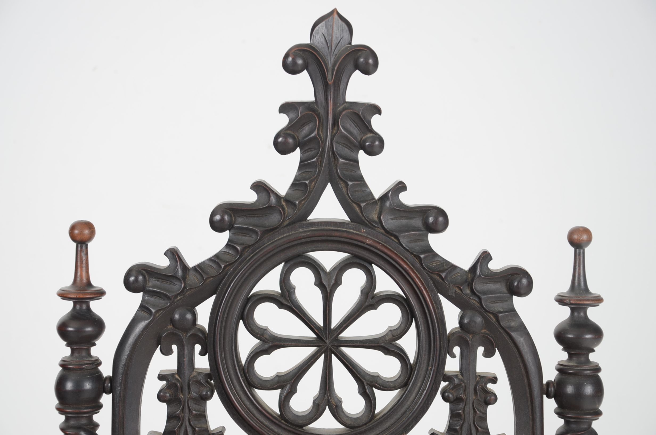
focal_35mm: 99
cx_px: 328
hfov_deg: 20.7
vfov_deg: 13.8
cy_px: 218
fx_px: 1800
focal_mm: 66
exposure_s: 1/80
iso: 160
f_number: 6.3
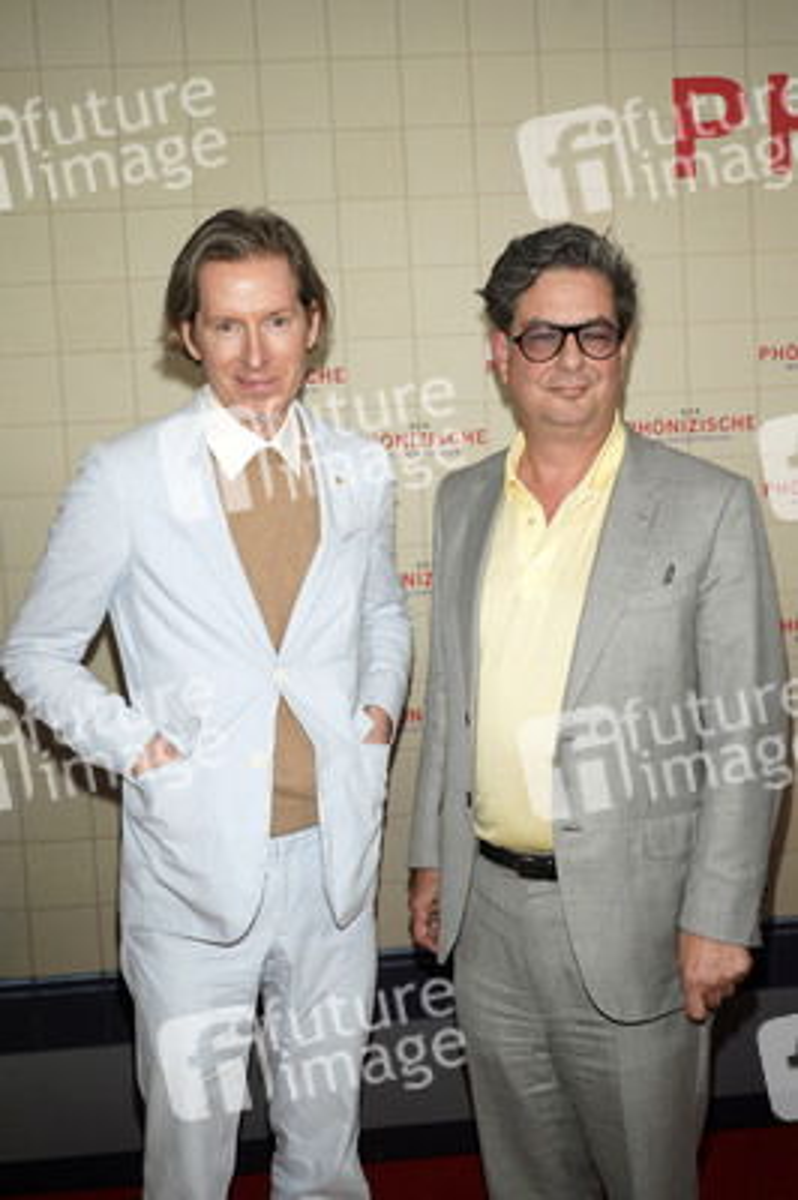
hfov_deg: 31.8
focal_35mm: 42
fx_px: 1399
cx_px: 399
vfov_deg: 46.4
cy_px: 600
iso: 320
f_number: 5.6
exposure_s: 1/160
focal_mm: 42
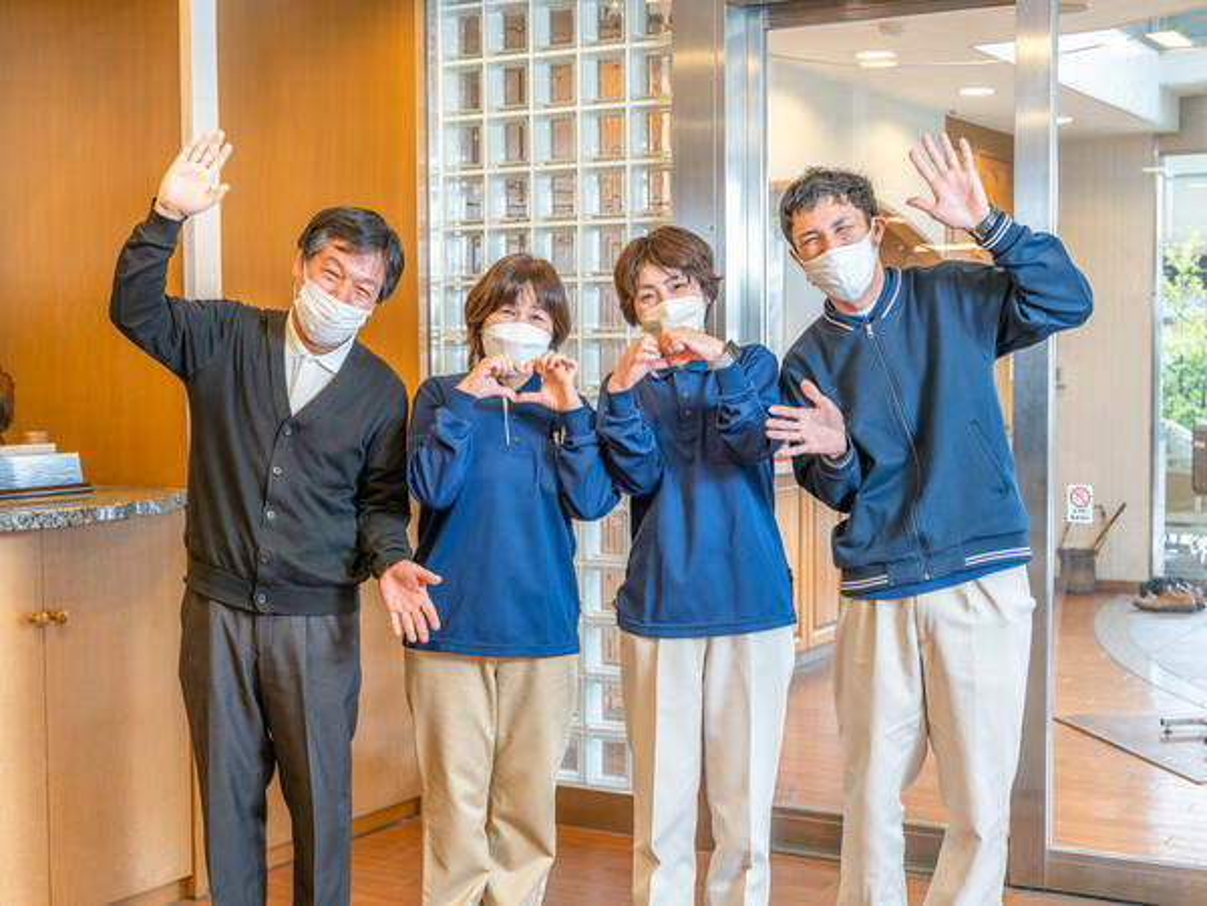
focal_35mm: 52
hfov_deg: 36.8
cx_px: 604
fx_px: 1813
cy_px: 453
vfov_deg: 28.0
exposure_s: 1/160
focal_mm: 26
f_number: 2.2
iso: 320
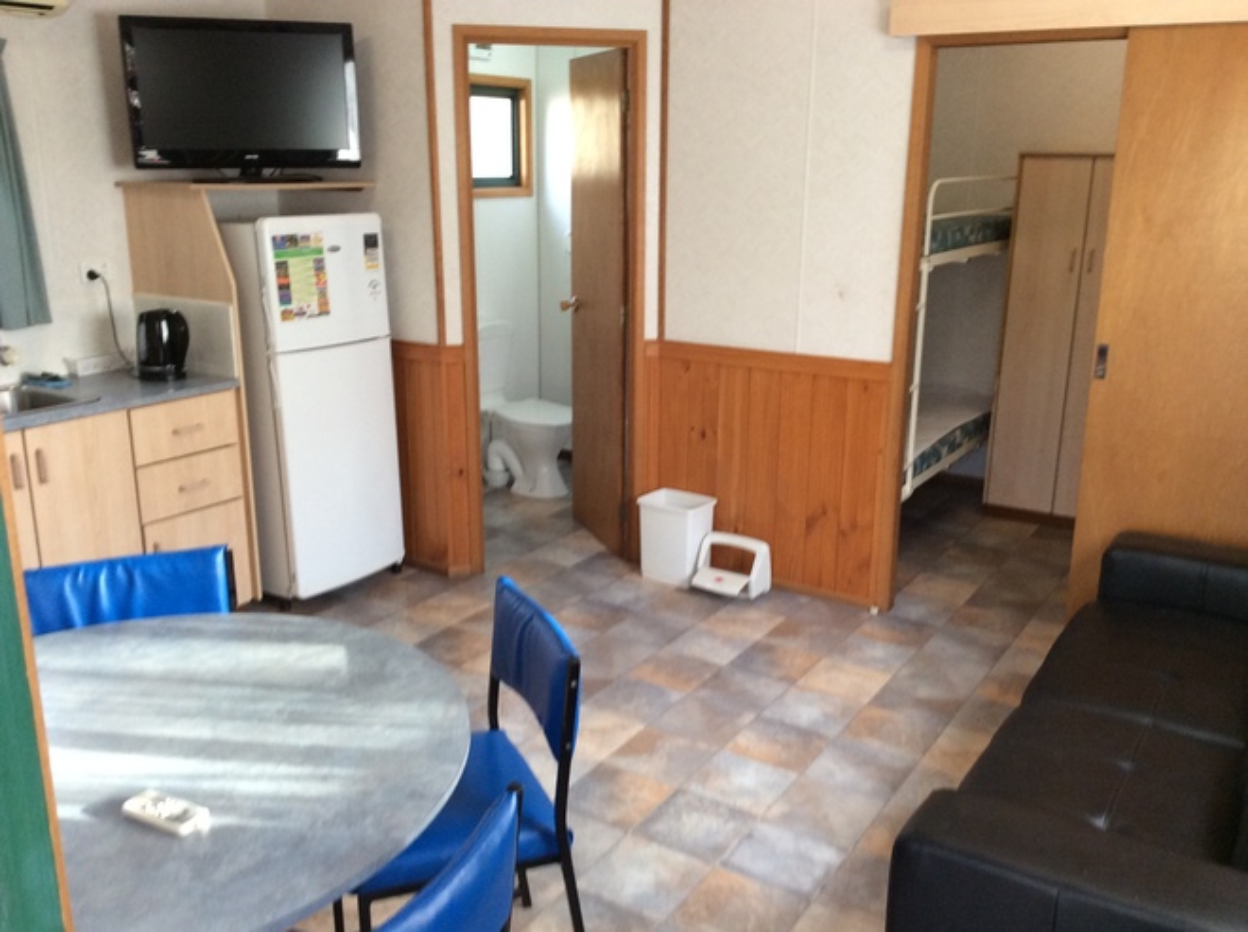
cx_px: 624
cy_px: 466
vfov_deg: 44.1
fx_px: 1152
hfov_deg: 56.9
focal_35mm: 32
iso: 80
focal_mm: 3.3
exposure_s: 1/25
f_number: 2.4
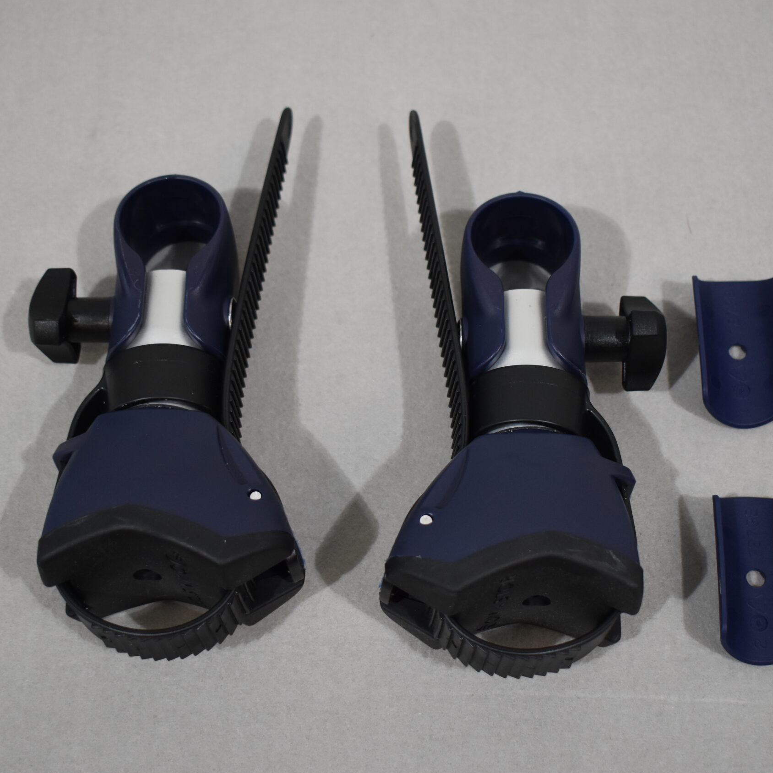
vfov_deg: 29.6
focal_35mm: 58
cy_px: 385
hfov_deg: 29.5
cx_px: 418
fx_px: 1465
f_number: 4.2
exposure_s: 1/250
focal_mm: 30
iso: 800
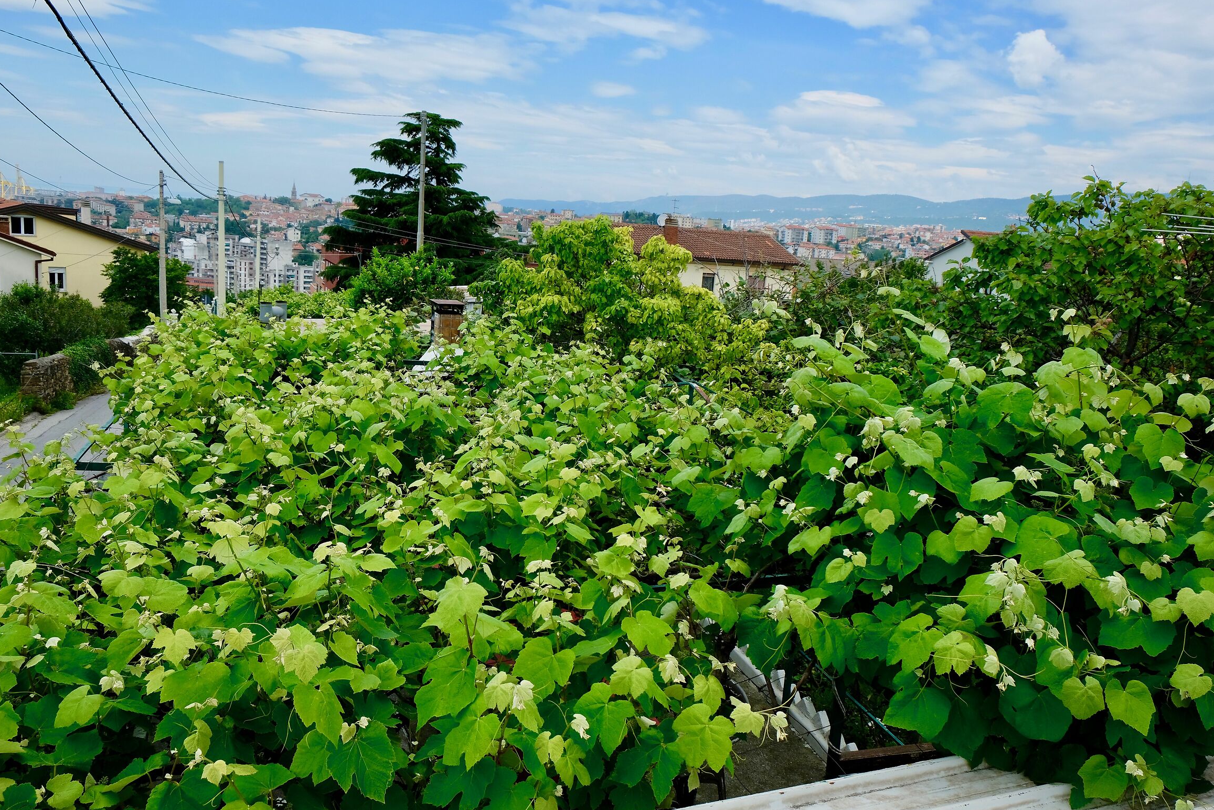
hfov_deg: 65.5
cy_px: 393
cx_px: 592
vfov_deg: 46.4
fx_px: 944
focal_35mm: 28
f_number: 8
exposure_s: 1/550
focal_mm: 18
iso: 400
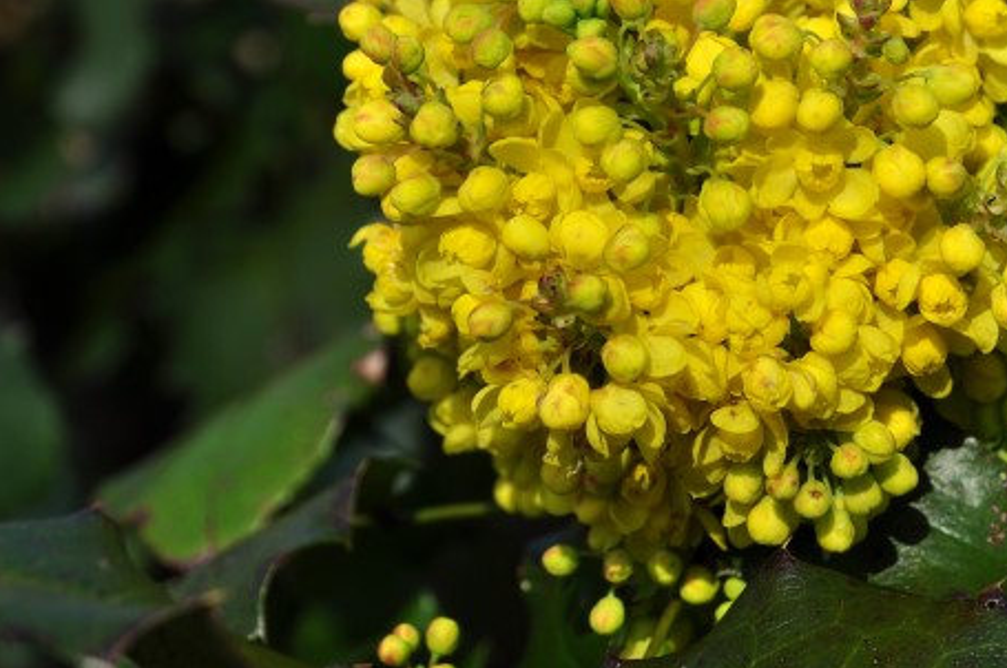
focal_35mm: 203
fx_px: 5665
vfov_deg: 6.7
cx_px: 725
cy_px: 175
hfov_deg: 10.1
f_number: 10
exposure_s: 1/500
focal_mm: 85
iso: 200
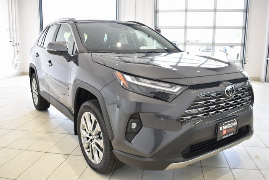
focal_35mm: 30
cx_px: 134
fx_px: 224
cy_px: 90
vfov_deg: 43.6
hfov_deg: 61.9
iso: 400
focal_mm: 20
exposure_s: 1/80
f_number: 4.5
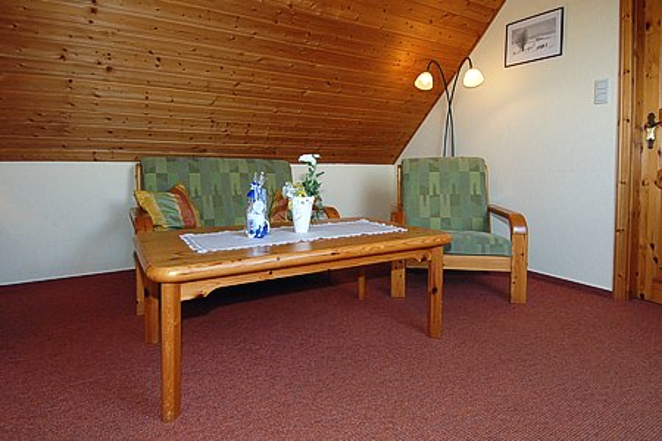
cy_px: 220
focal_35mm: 18
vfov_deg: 67.4
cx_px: 331
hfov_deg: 90.0
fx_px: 331
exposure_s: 1/80
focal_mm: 12
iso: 400
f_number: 6.3
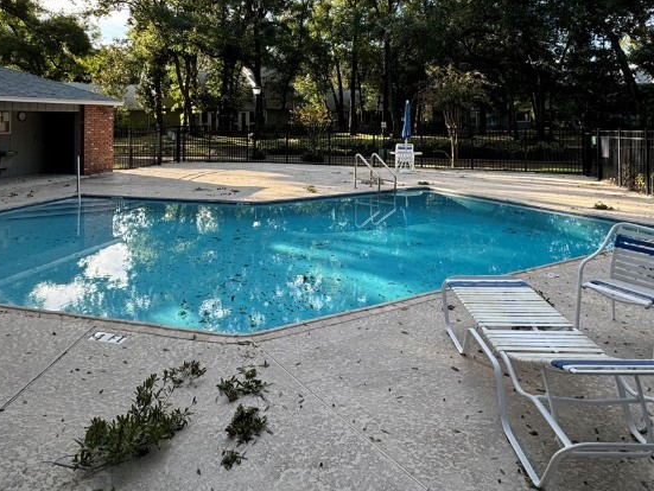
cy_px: 111
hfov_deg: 67.2
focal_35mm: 26
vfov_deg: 50.5
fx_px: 492
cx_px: 312
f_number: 2.2
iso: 40
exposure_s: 1/238
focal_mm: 2.22
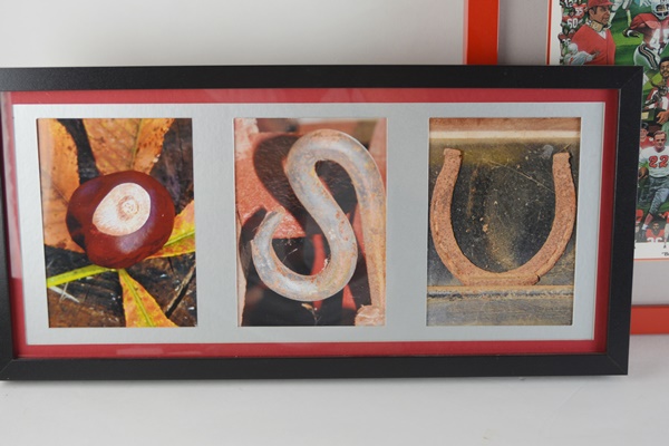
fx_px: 948
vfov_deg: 26.5
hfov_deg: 38.9
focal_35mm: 51
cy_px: 223
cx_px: 334
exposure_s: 1/125
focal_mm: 34
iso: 400
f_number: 5.6
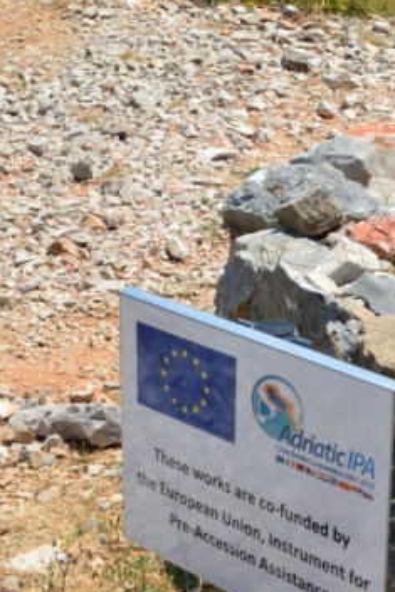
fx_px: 2154
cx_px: 196
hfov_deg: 10.5
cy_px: -140
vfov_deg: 15.0
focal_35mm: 131
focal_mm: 30
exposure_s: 1/80
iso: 250
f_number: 13
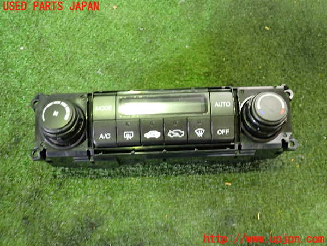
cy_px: 123
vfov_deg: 46.8
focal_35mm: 30
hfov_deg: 60.0
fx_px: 283
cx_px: 164
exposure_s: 1/30
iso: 800
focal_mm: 5.4
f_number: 2.3
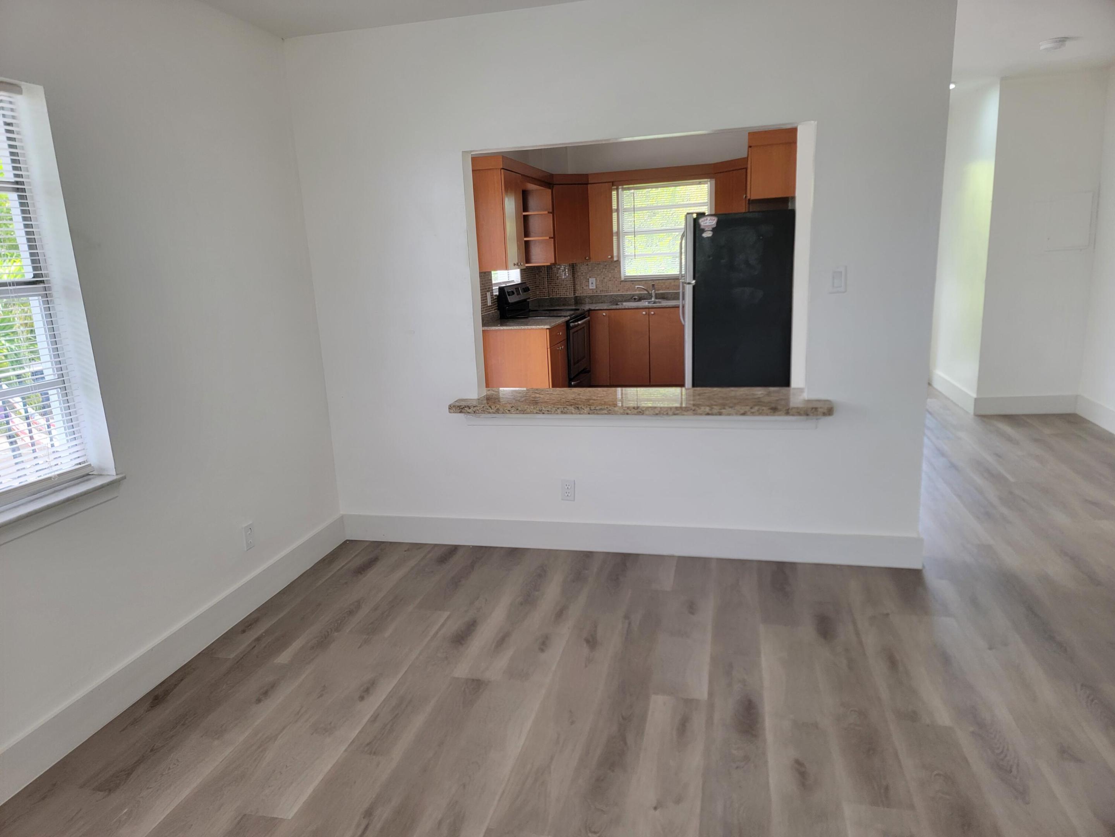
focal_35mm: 24
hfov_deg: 71.6
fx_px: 773
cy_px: 418
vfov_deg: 56.8
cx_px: 558
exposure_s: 1/120
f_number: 1.8
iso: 64
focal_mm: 6.7
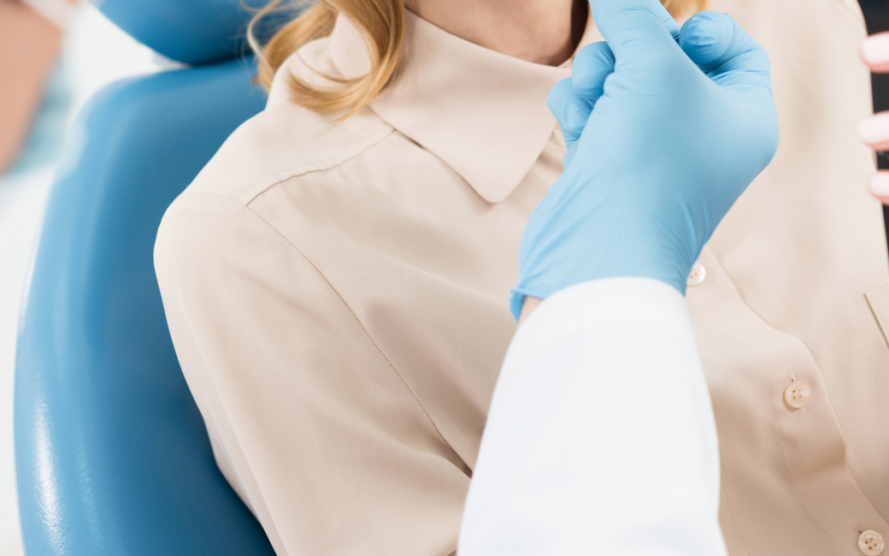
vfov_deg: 13.2
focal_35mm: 98
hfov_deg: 21.2
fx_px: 2374
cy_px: -14
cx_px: 420
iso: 100
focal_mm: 50
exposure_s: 1/200
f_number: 3.5
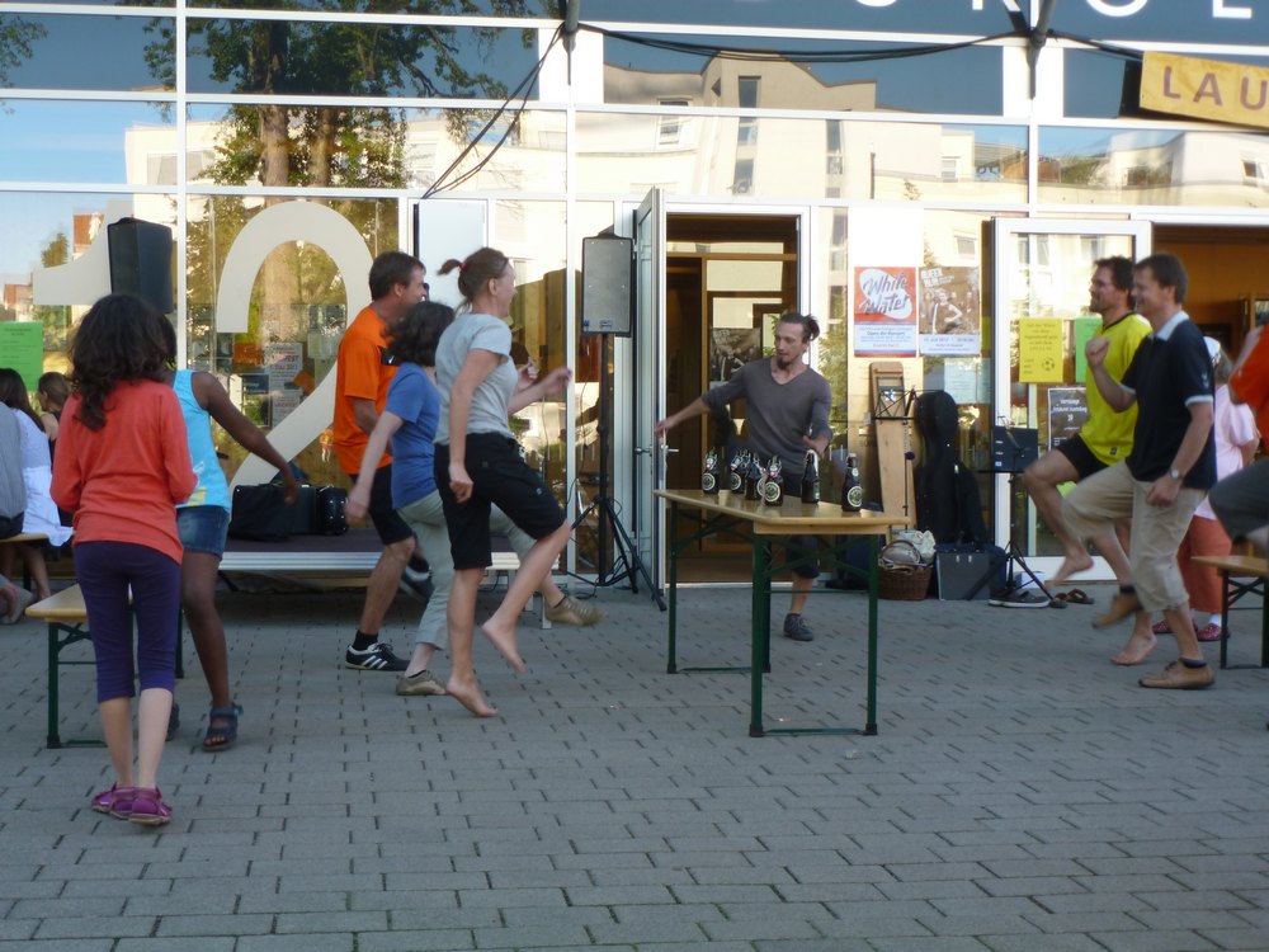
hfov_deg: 38.9
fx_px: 1796
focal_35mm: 49
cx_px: 634
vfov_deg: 29.7
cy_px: 476
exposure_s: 1/60
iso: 125
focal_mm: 8.7
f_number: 4.1
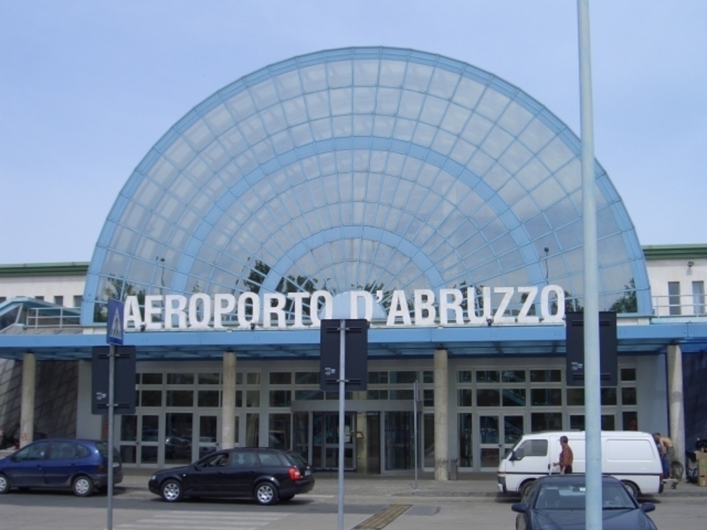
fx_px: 899
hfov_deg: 42.9
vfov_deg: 32.9
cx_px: 354
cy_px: 265
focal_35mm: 44
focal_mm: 9.2
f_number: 5
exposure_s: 1/400
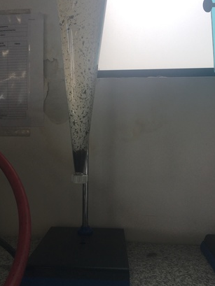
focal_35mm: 34
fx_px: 281
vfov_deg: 53.9
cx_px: 92
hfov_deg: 41.7
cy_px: 138
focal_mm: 4.15
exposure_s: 1/286
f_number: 2.2
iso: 25
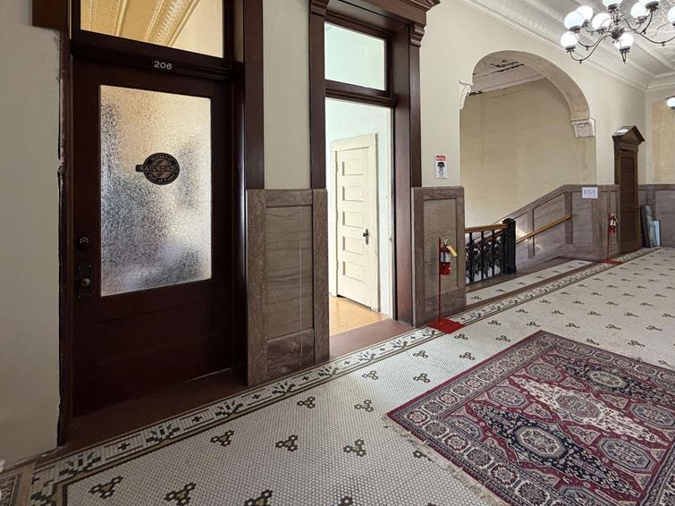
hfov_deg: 84.4
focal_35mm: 19
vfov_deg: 67.3
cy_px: 181
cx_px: 372
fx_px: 370
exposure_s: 1/60
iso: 250
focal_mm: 2.22
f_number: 2.2
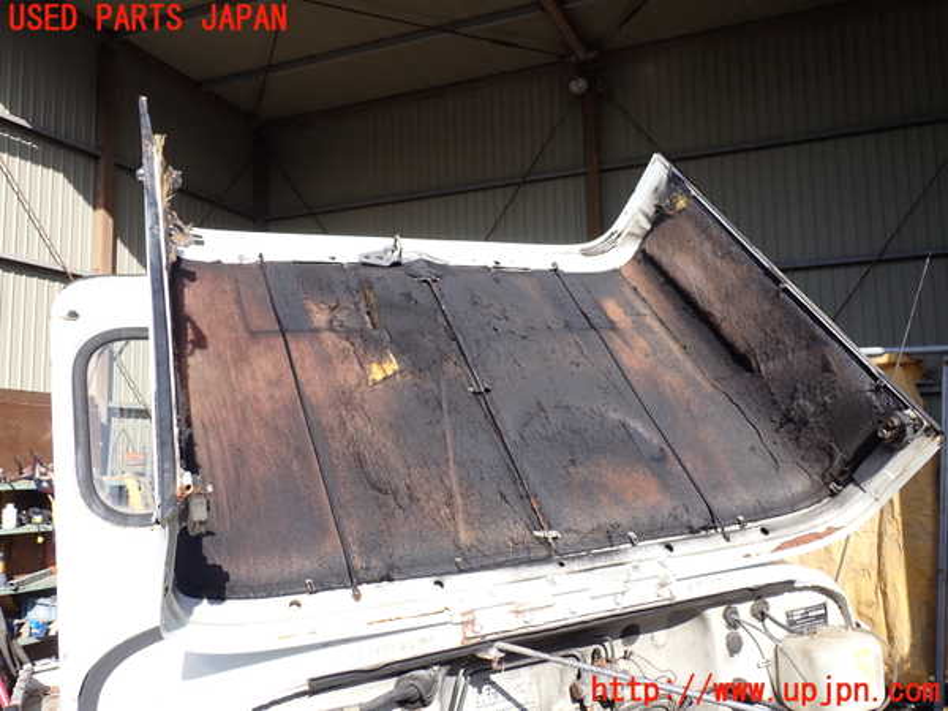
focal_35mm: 30
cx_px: 474
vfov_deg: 46.8
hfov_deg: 60.0
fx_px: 822
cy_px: 356
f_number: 3.2
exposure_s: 1/640
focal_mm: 5.4
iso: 100
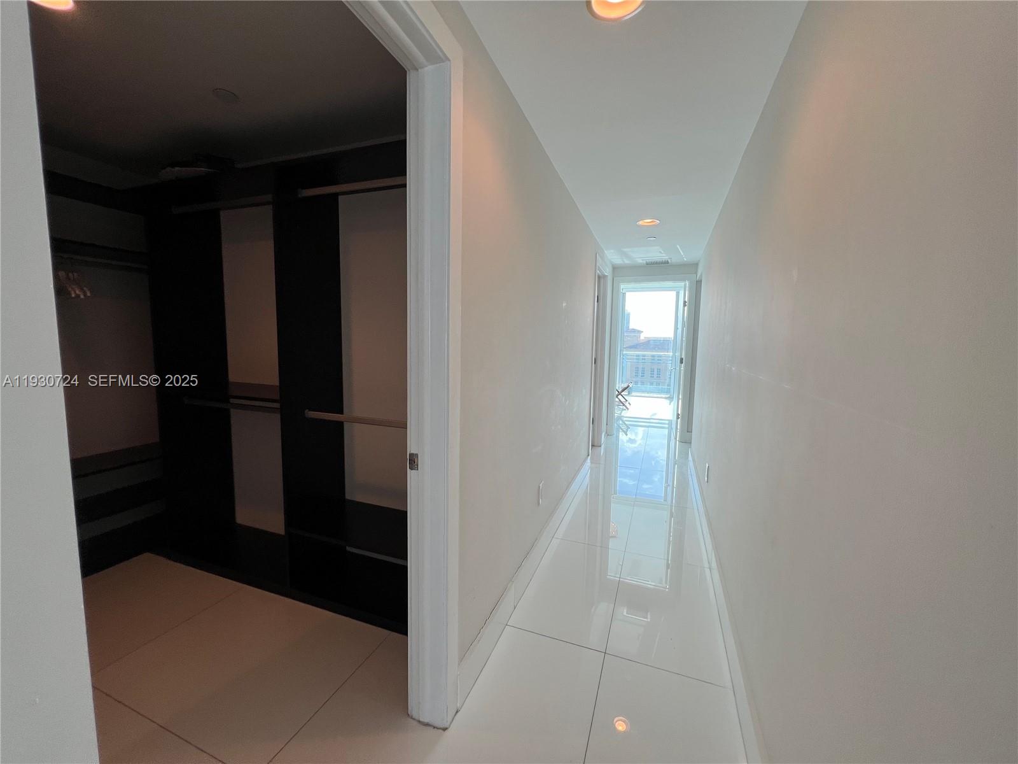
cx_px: 509
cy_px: 382
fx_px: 382
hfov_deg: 106.2
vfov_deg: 89.9
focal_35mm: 13
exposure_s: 1/172
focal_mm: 1.57
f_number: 1.8
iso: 32
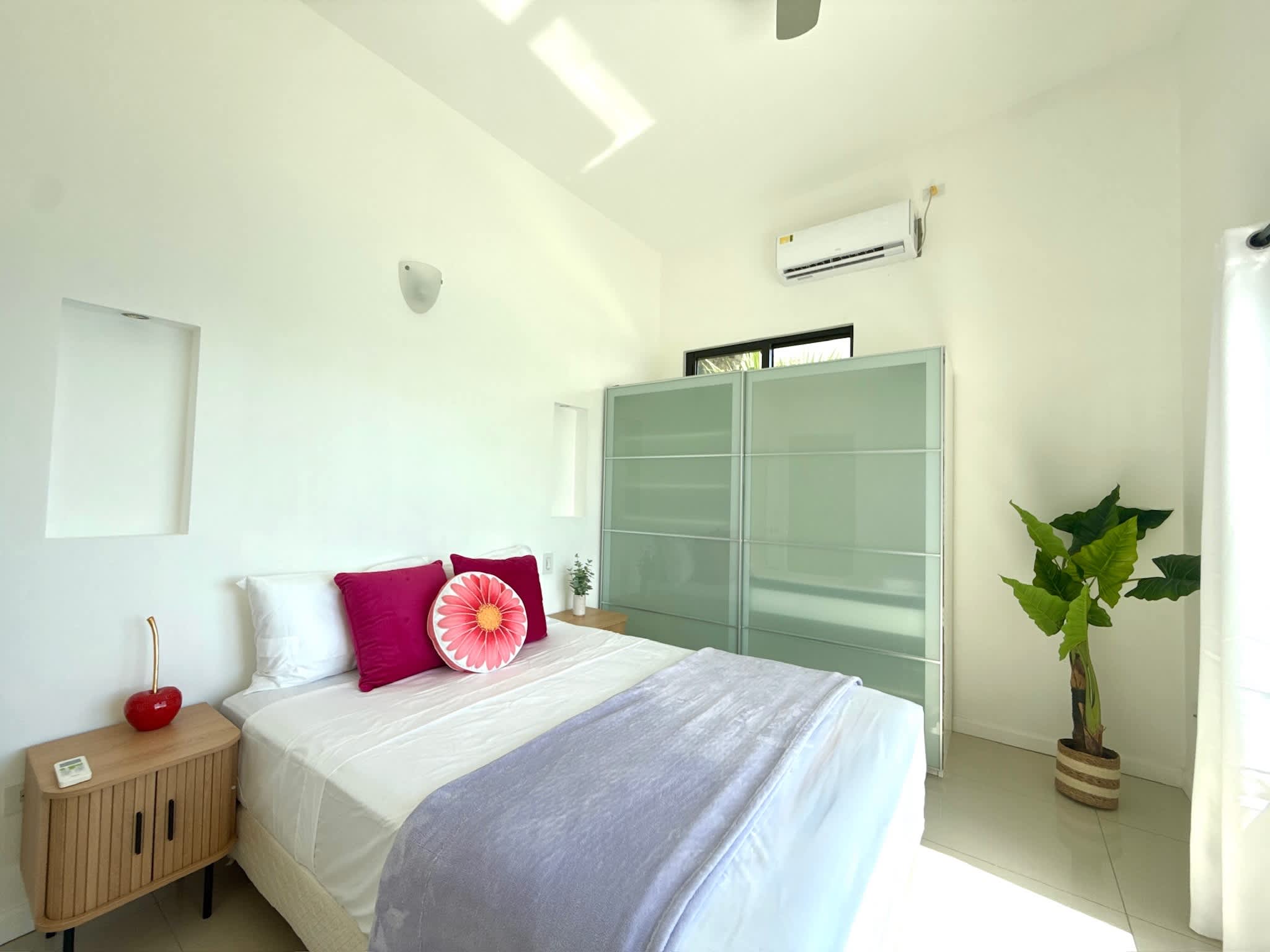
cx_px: 635
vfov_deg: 85.7
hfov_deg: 102.1
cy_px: 476
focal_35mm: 14
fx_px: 514
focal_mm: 2.2
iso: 50
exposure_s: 1/359
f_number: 2.2
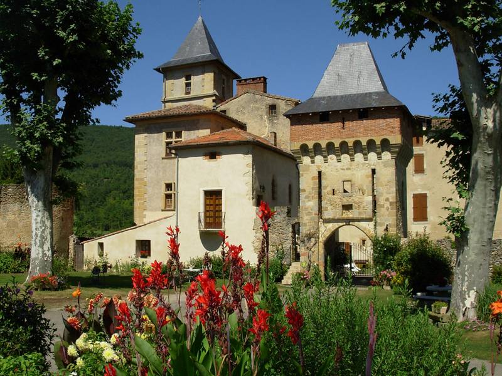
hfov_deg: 49.0
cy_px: 188
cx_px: 251
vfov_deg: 37.7
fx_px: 551
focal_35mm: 38
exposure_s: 1/724
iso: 50
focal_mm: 6.3
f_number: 4.9
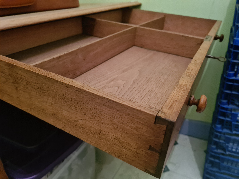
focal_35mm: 26
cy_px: 90
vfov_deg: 53.1
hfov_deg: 67.3
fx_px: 180
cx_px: 120
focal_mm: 5.4
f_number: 1.8
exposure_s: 1/25
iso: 800
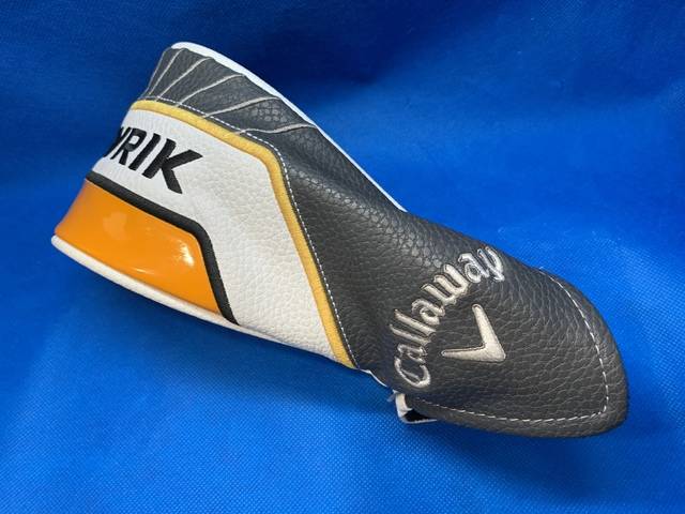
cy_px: 257
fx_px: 515
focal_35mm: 26
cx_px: 342
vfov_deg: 53.1
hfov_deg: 67.3
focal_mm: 4.25
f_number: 1.8
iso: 64
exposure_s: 1/60
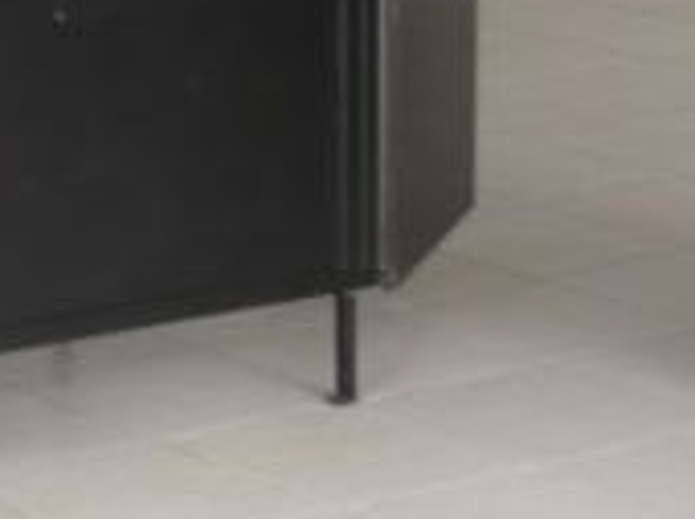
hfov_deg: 10.9
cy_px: -601
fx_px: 3308
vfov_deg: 8.4
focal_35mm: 165
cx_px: -699
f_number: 2.8
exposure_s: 1/30
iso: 250
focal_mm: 5.8
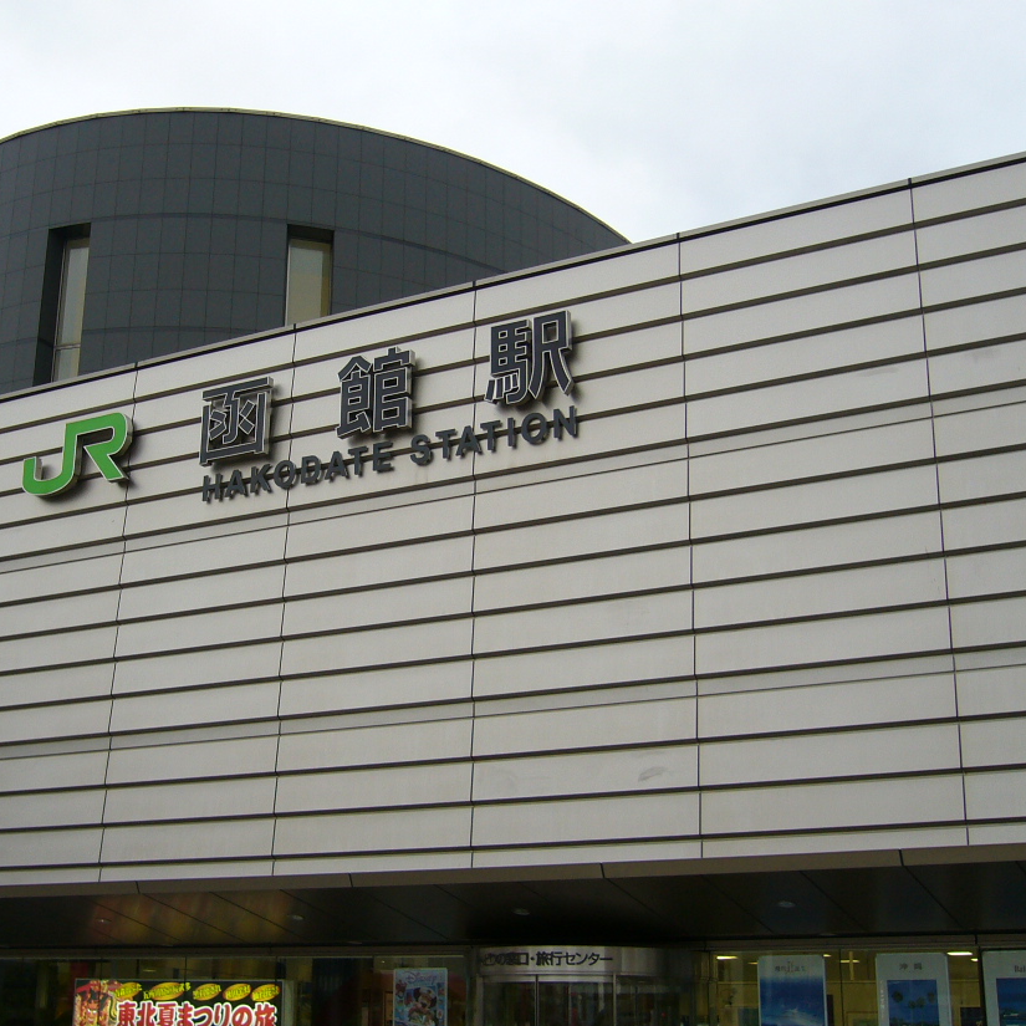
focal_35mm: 48
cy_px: 478
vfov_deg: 35.3
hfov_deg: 35.0
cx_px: 332
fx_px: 1610
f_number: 2.8
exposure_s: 1/60
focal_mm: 5.8
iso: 80
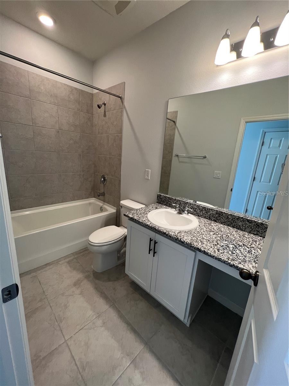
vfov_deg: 106.2
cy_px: 193
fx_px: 145
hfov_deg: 89.9
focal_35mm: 13
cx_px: 144
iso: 160
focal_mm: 1.57
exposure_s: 1/120
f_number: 1.8
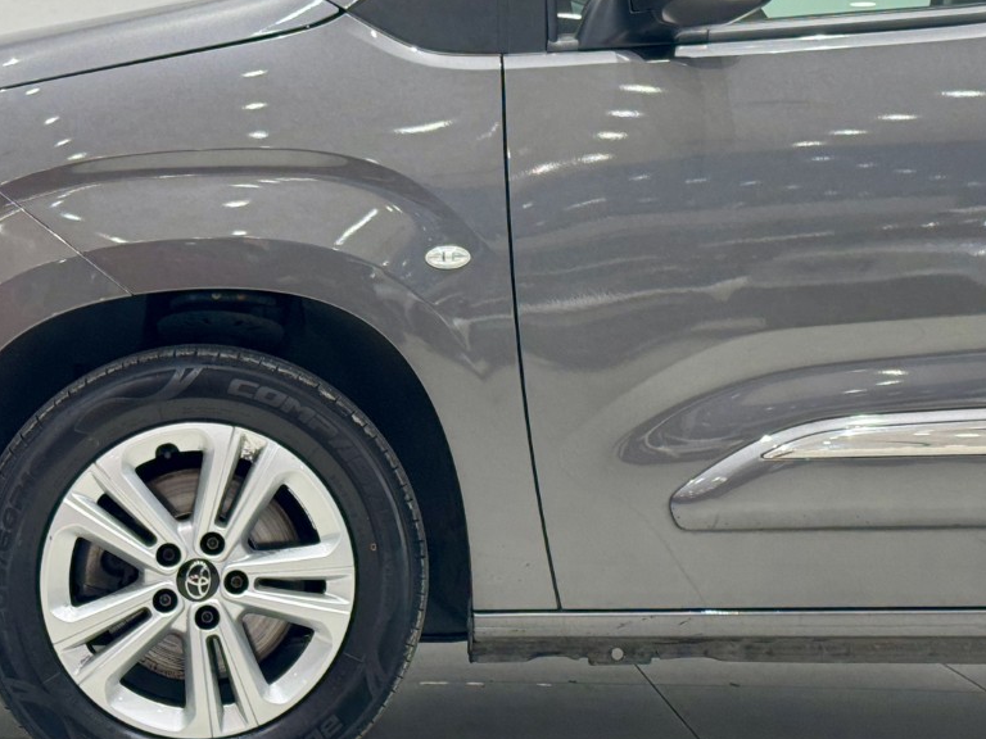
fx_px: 2564
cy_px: 196
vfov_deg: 16.3
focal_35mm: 90
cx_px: 362
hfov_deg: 21.7
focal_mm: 6.76
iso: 80
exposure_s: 1/50
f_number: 1.78
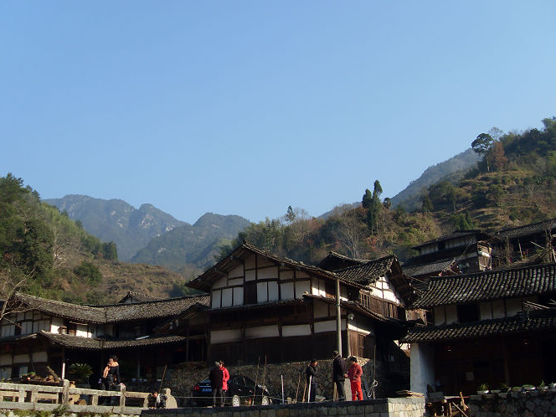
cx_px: 264
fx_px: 626
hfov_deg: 47.8
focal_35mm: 39
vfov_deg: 36.8
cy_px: 203
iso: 80
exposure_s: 1/180
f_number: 7
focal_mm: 6.3
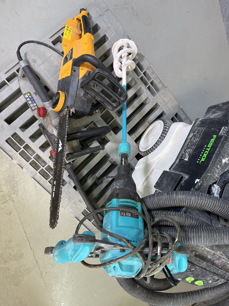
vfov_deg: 67.3
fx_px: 229
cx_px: 114
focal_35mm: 26
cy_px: 153
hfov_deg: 53.1
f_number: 1.6
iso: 125
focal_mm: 5.1
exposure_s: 1/50
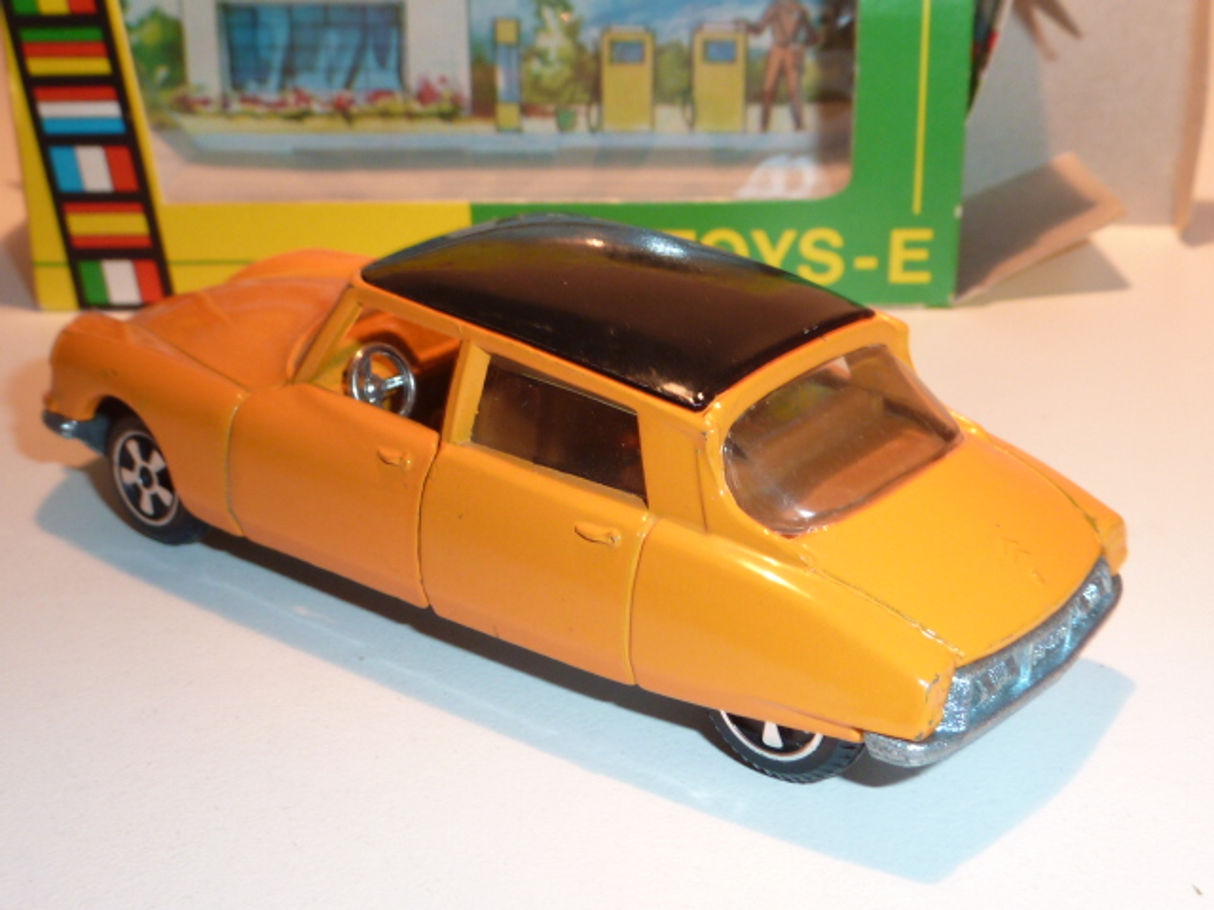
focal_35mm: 51
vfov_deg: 28.6
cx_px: 607
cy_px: 455
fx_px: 1789
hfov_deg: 37.5
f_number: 4
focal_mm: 4.7
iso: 100
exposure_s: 1/30
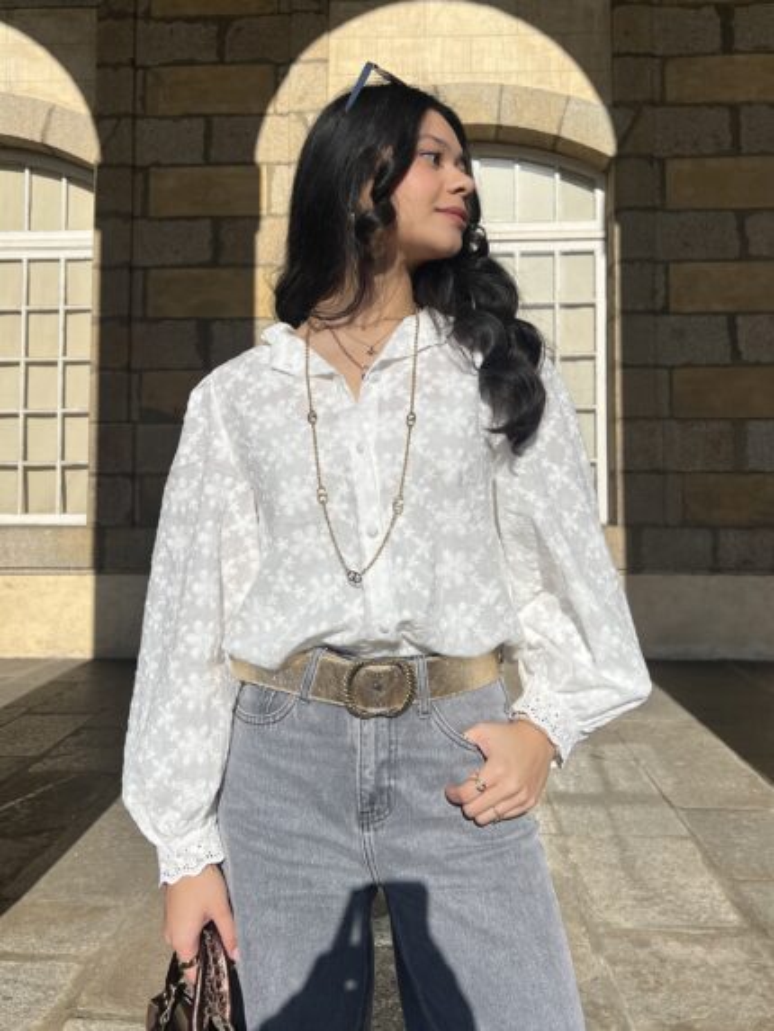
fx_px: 775
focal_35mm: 26
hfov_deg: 53.1
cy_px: 516
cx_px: 387
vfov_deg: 67.3
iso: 50
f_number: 1.5
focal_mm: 5.7
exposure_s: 1/9434
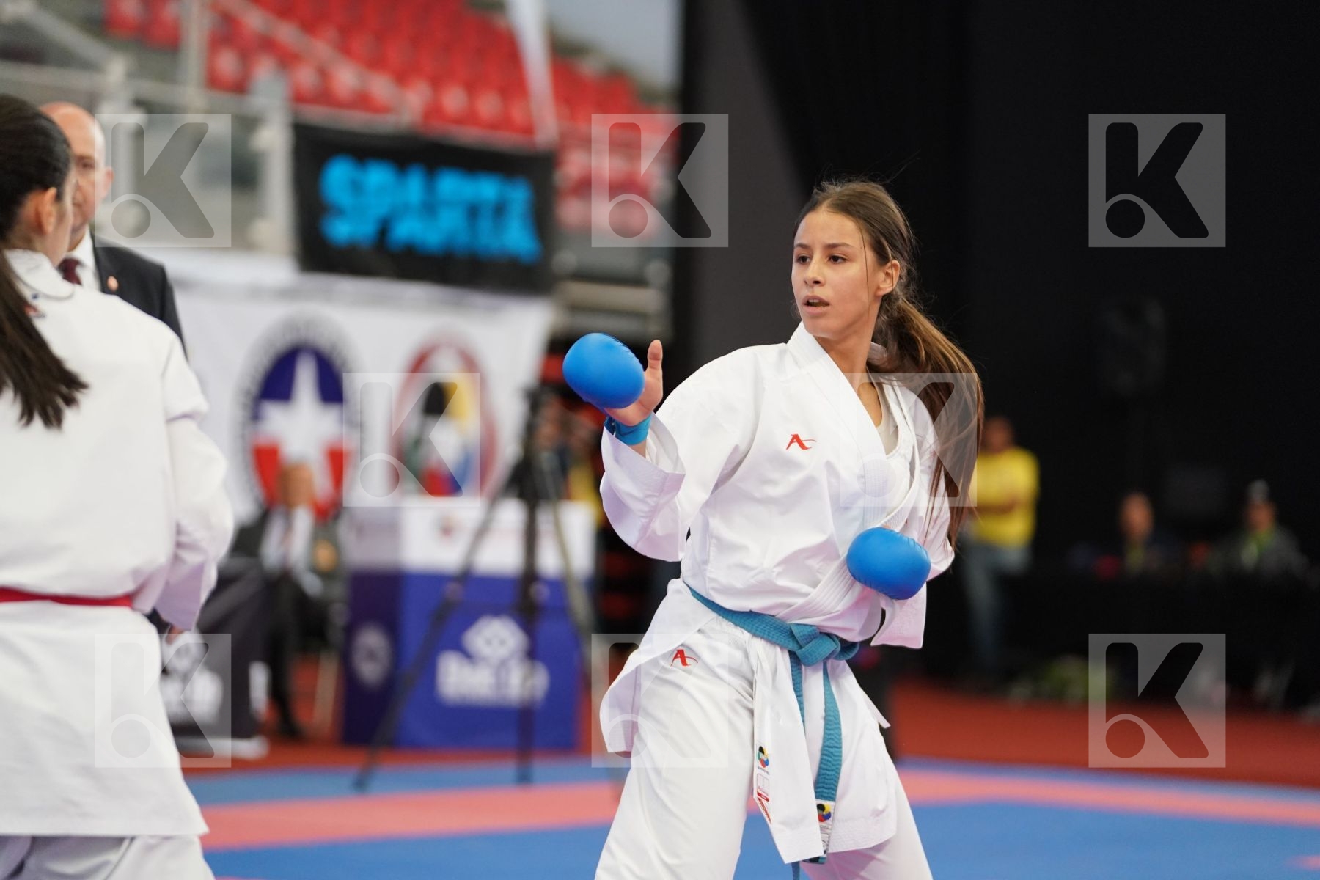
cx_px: 660
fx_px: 5500
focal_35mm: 150
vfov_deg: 9.1
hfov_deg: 13.7
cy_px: 440
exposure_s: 1/1000
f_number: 2.8
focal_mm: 150
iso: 3200
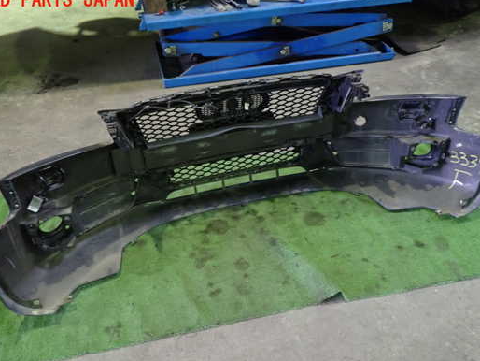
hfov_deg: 52.6
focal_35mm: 35
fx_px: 486
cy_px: 199
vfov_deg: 40.7
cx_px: 245
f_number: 2.3
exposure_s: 1/25
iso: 800
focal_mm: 5.4
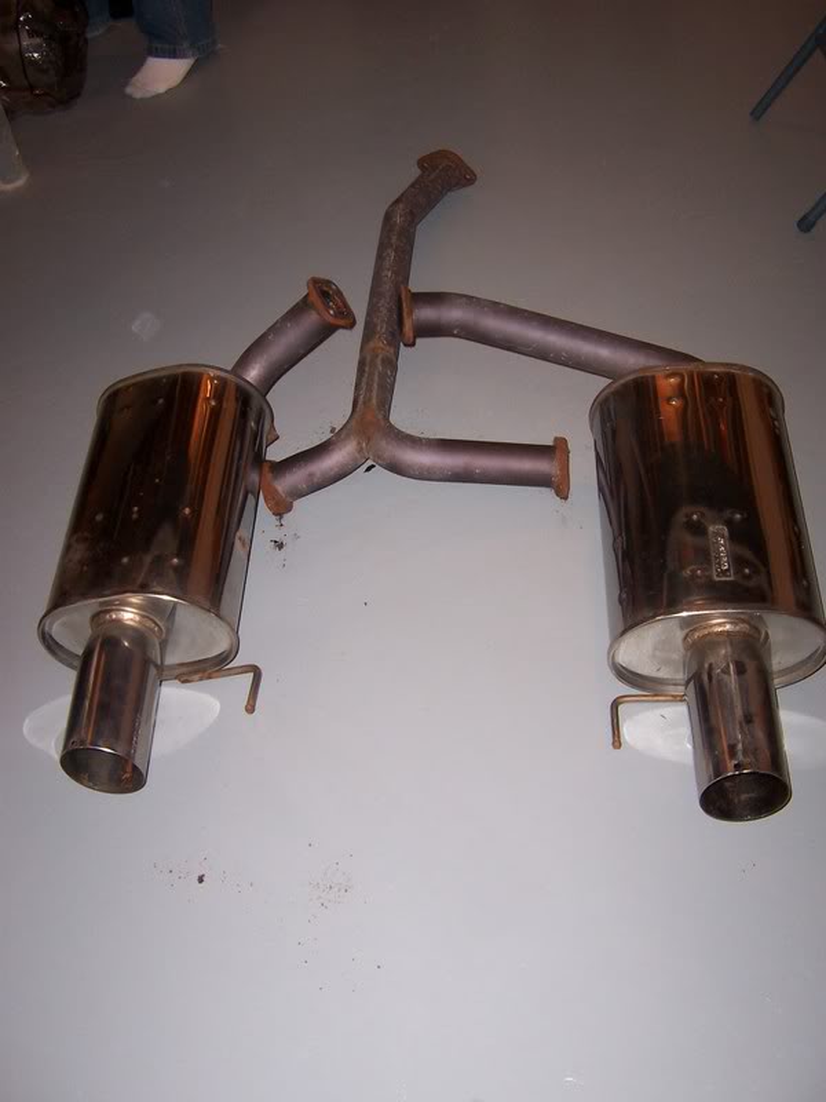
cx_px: 413
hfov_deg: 39.7
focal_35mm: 36
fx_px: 1145
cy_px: 551
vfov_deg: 51.4
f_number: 2.8
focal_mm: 5.6
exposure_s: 1/60
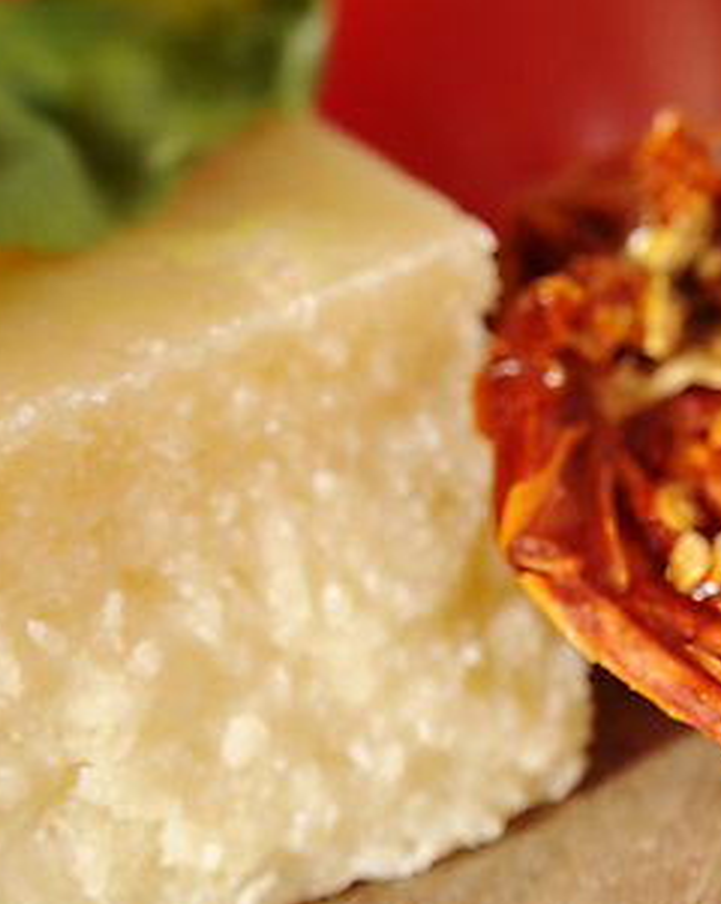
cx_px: 760
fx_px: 4517
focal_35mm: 169
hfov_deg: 9.1
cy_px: 444
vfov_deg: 11.4
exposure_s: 1/200
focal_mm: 60
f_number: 9
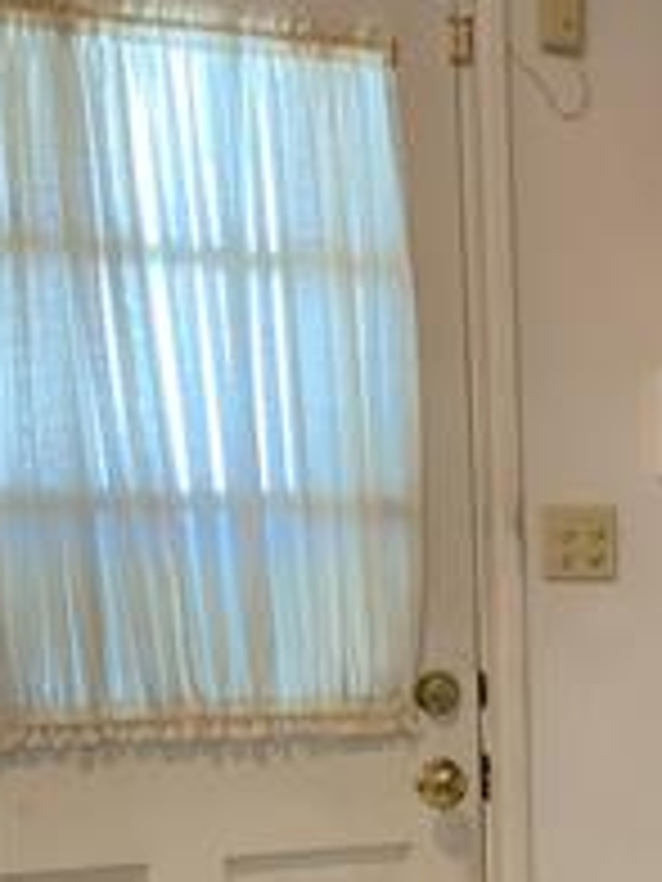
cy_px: 756
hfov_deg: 19.5
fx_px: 1810
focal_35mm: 71
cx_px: 797
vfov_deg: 26.7
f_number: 1.8
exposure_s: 1/60
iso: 100
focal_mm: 3
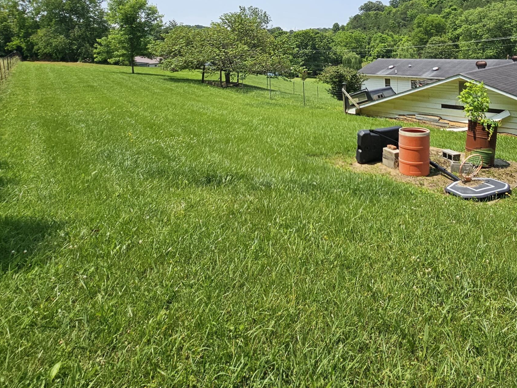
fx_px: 344
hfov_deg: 72.5
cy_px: 64
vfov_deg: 53.8
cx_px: 328
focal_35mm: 23
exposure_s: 1/3194
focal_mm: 2.2
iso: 50
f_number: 2.2
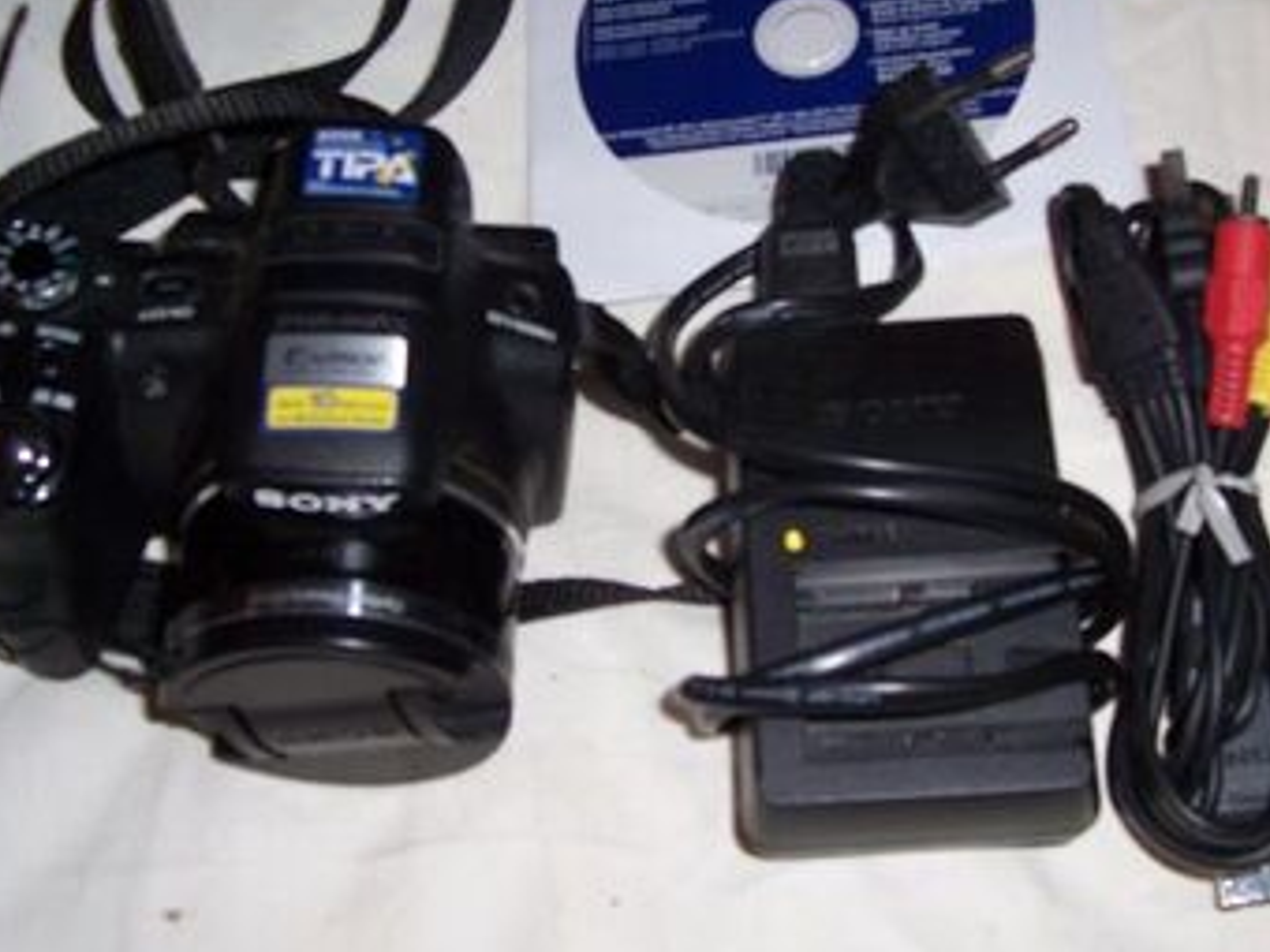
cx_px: 676
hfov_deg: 39.6
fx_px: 1761
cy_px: 385
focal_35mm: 48
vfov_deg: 30.2
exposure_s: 1/60
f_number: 2.7
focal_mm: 5.6
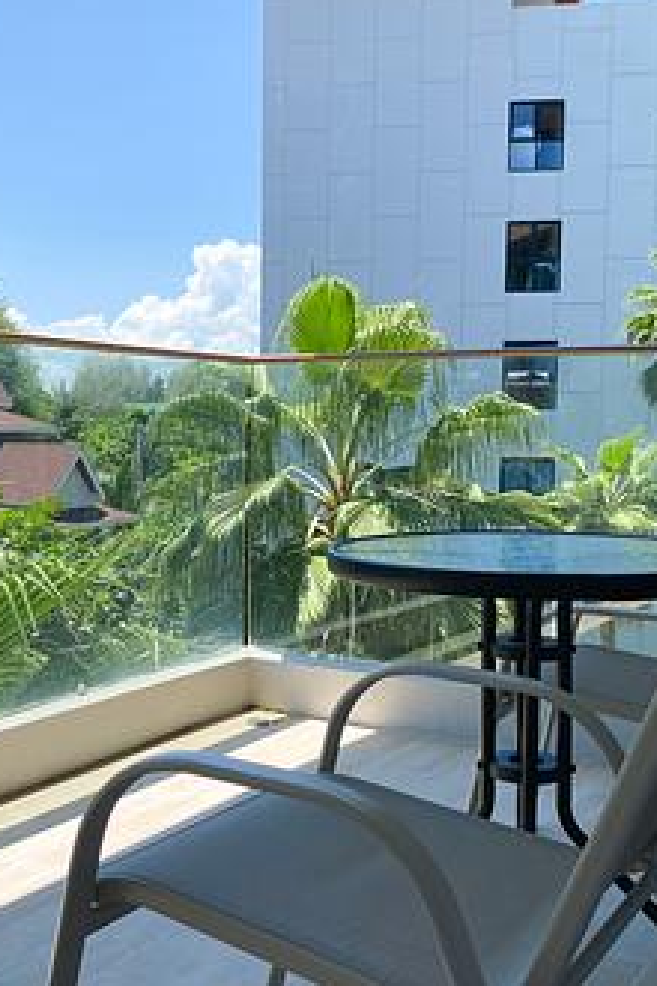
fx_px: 1150
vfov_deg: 46.4
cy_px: 511
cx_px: 242
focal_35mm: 42
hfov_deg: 31.7
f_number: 1.8
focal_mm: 4.25
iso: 32
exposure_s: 1/2000
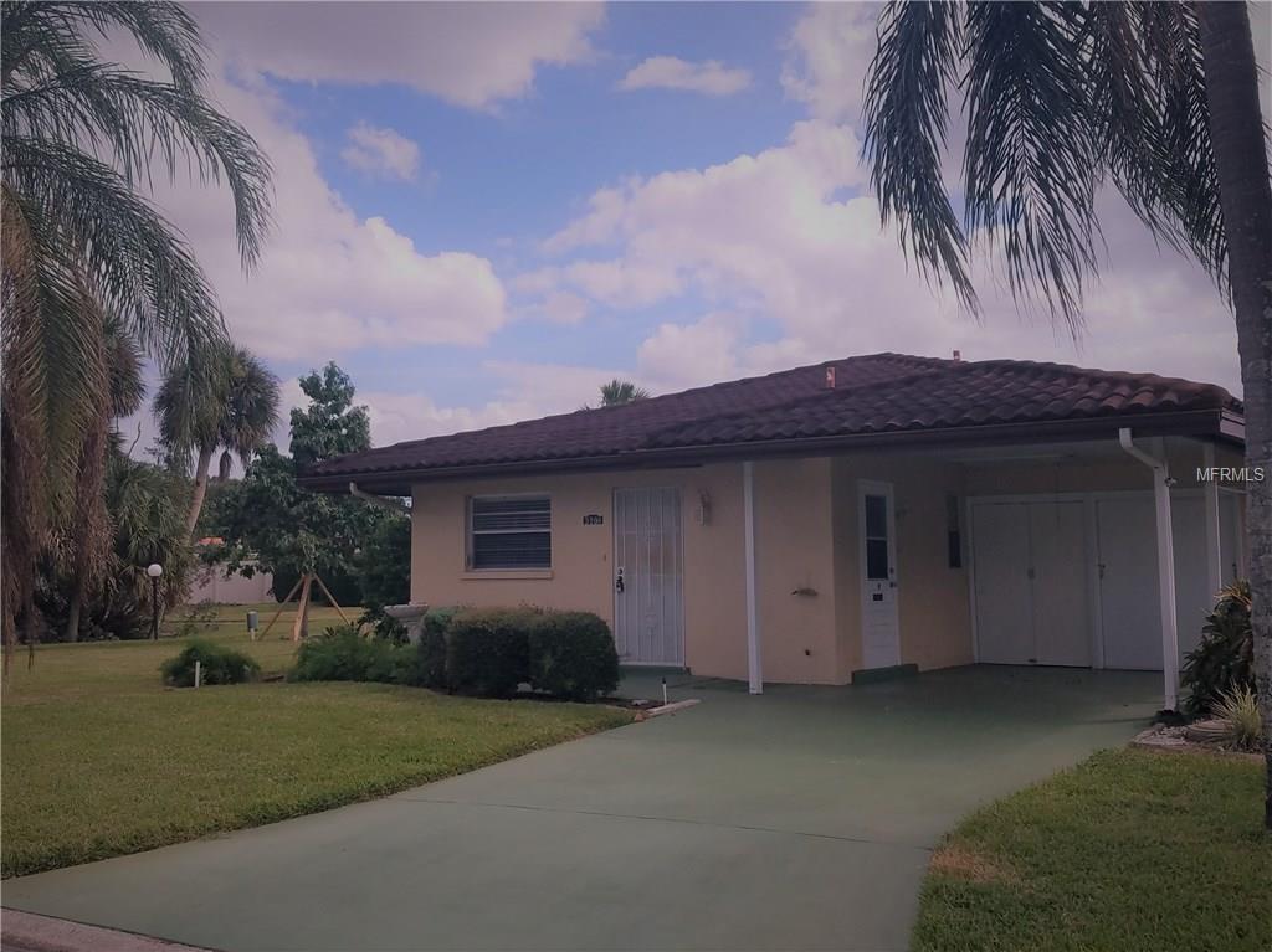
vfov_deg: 53.0
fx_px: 955
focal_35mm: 26
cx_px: 636
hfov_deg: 67.3
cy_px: 476
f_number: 1.7
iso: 50
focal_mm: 4.2
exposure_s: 1/3600
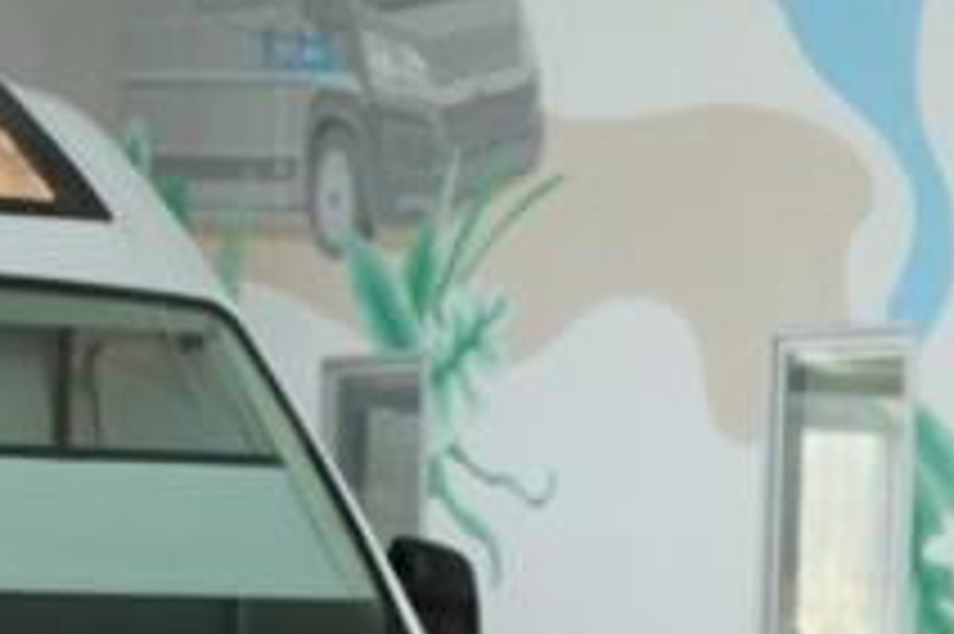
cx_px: 2
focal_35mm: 157
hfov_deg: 12.9
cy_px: 809
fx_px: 4157
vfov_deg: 8.6
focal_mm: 35.8
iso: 160
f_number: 3.6
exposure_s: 1/80
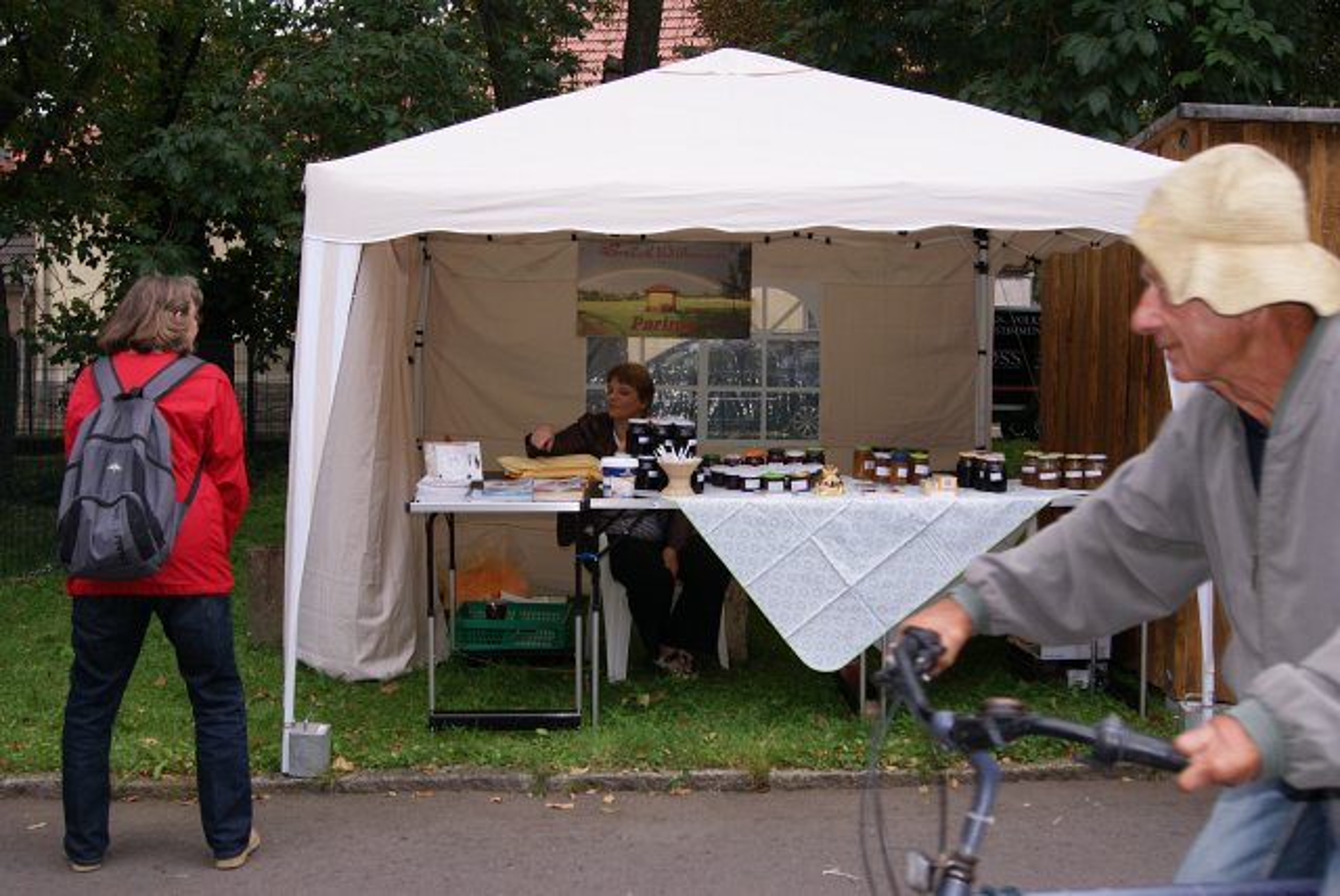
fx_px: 1453
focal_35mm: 39
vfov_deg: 34.3
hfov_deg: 49.5
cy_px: 448
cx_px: 670
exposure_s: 1/160
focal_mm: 26
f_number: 5.6
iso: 100
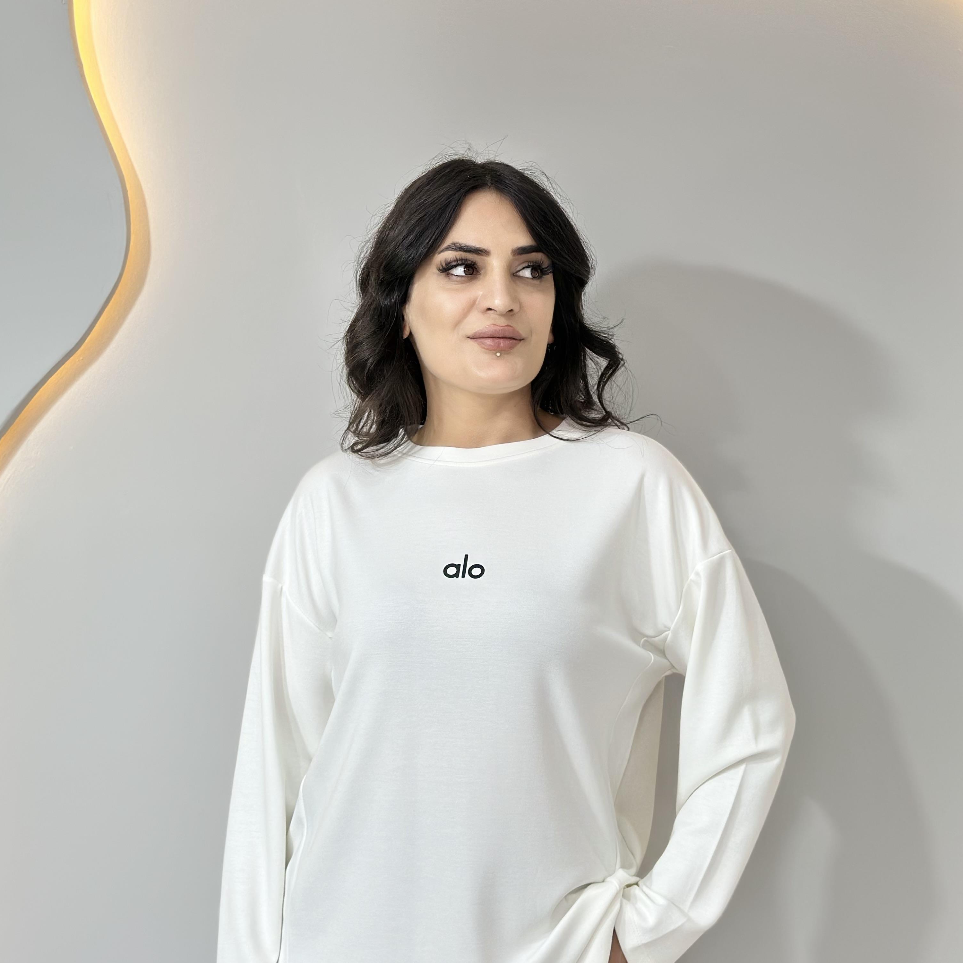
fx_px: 1794
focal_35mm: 57
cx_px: 479
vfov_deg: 30.0
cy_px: 569
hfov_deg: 30.0
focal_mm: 6.86
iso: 80
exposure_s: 1/132
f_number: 1.78
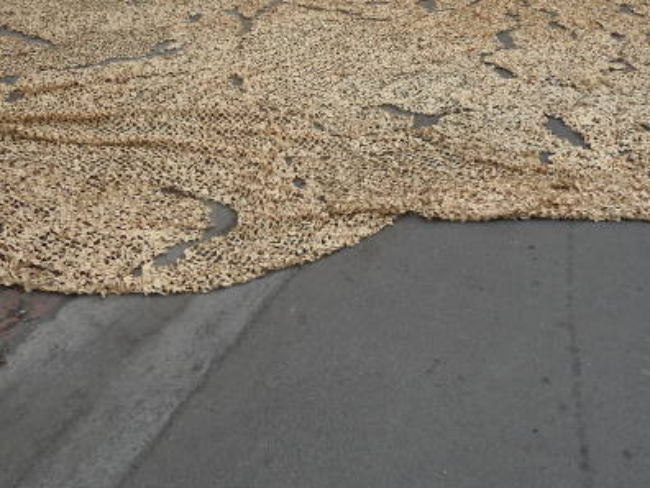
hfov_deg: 44.8
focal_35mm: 42
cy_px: 112
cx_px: 302
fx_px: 789
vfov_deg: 33.5
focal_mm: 4.7
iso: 80
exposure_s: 1/400
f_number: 2.8
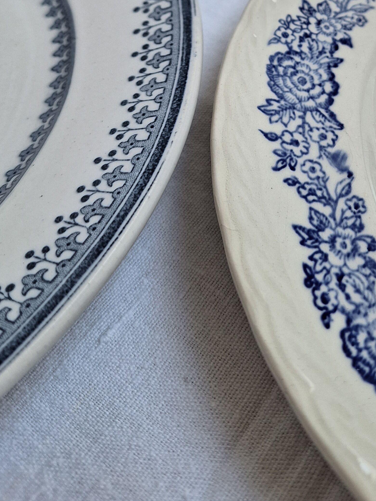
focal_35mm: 45
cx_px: 272
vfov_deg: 38.4
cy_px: 25
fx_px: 652
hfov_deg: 31.7
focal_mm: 5.54
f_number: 1.8
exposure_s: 1/50
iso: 64
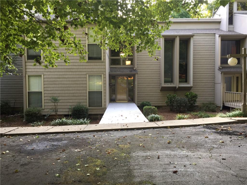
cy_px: 92
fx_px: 207
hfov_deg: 61.7
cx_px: 124
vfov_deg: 48.2
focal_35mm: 29
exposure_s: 1/40
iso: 40
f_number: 2.2
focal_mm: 4.15
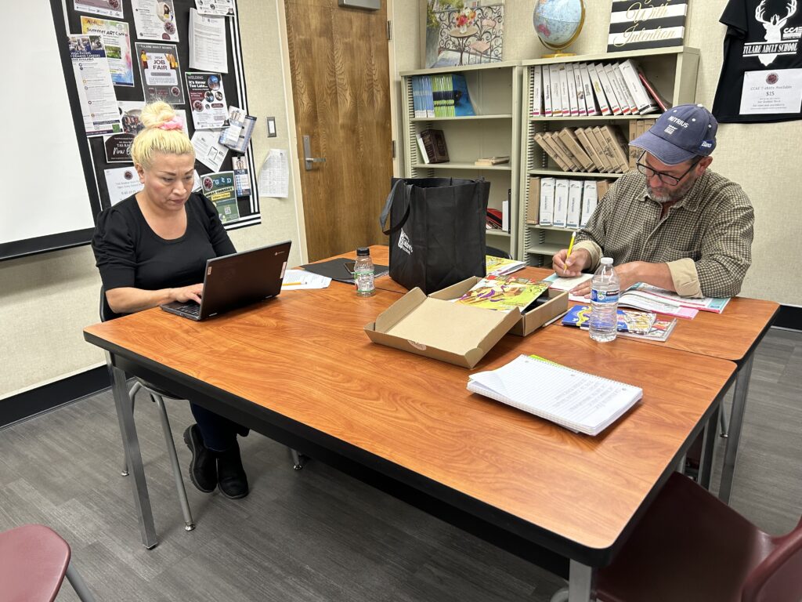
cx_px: 401
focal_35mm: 26
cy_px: 301
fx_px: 602
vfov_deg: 53.1
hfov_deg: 67.3
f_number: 1.5
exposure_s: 1/60
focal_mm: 5.7
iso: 125
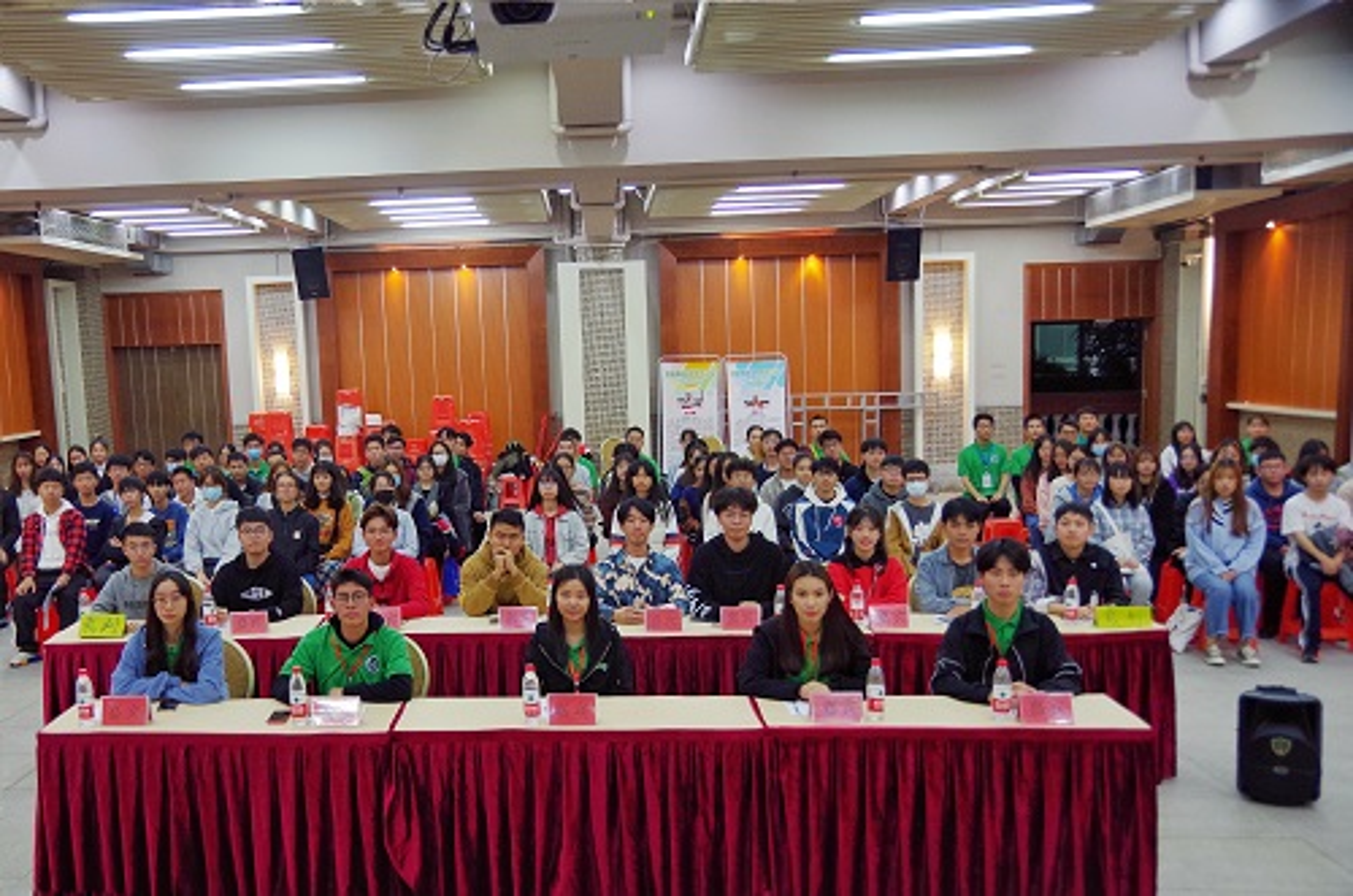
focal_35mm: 36
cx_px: 676
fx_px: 1350
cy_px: 448
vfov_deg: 36.7
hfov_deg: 53.2
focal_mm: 24
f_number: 4
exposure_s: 1/40
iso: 800
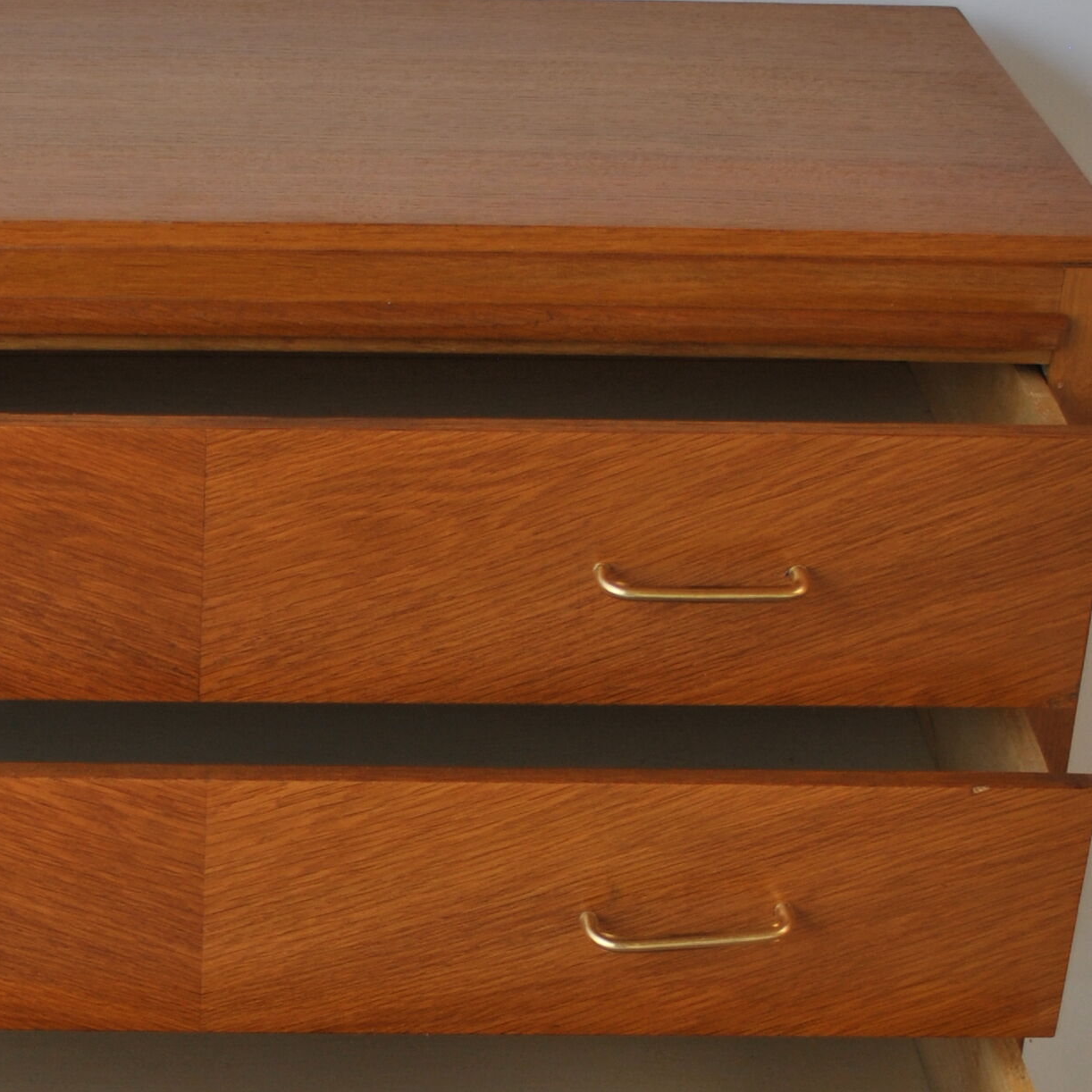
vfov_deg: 19.3
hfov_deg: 19.3
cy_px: 864
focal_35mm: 89
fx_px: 3176
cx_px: 220
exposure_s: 1/60
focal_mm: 22
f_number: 4
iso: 100
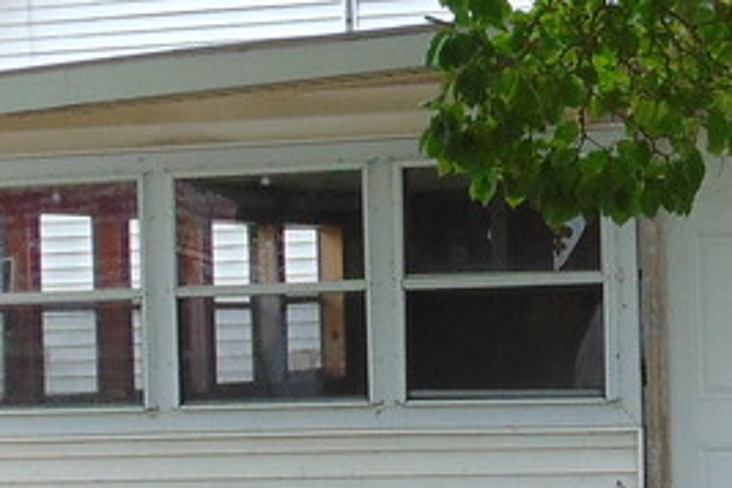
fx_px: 2846
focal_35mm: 140
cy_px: 359
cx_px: 589
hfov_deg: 14.6
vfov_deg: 9.8
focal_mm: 4.5
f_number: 3
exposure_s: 1/125
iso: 80
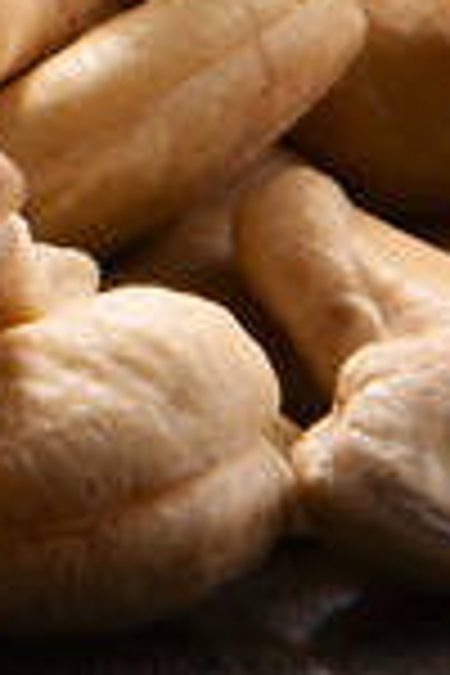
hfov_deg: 0.7
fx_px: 38266
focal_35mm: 2041
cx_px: -1001
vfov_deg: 1.0
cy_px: -506
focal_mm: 300
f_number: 20
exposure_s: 1/125
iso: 100
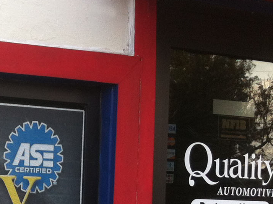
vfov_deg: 11.3
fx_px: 1001
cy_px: 285
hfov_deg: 14.1
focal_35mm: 127
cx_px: -187
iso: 80
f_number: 2.8
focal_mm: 3.85
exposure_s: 1/121
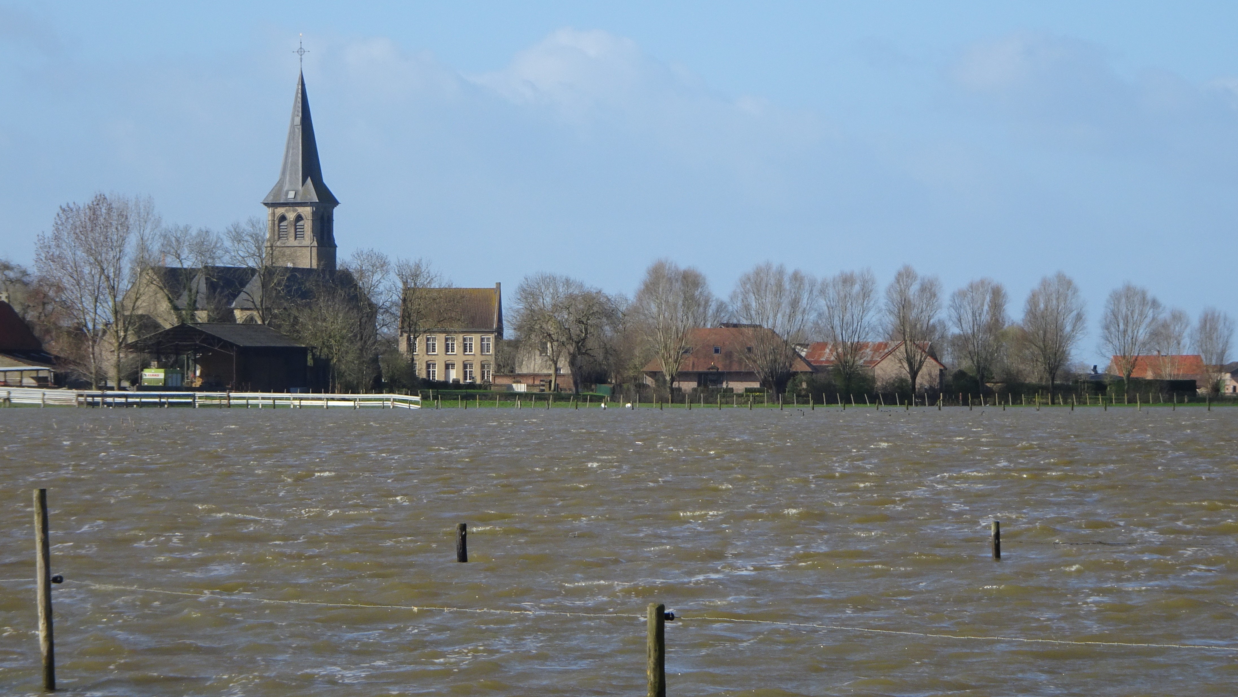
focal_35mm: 184
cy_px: 312
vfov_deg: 6.6
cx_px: 618
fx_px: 6040
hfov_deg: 11.7
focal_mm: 28.74
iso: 80
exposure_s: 1/320
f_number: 5.6
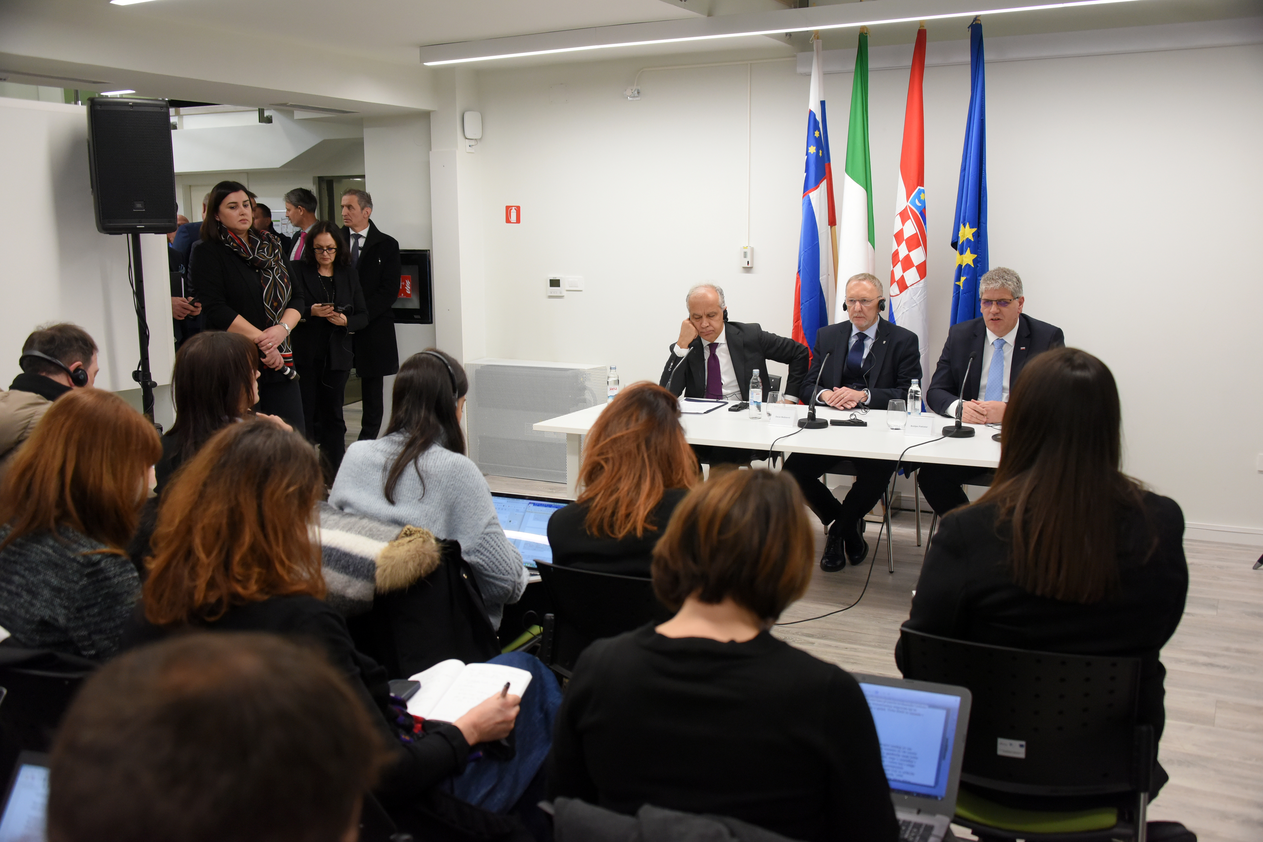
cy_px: 421
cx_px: 632
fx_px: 1193
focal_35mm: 34
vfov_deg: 38.9
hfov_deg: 55.8
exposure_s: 1/200
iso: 2000
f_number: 4
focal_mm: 34
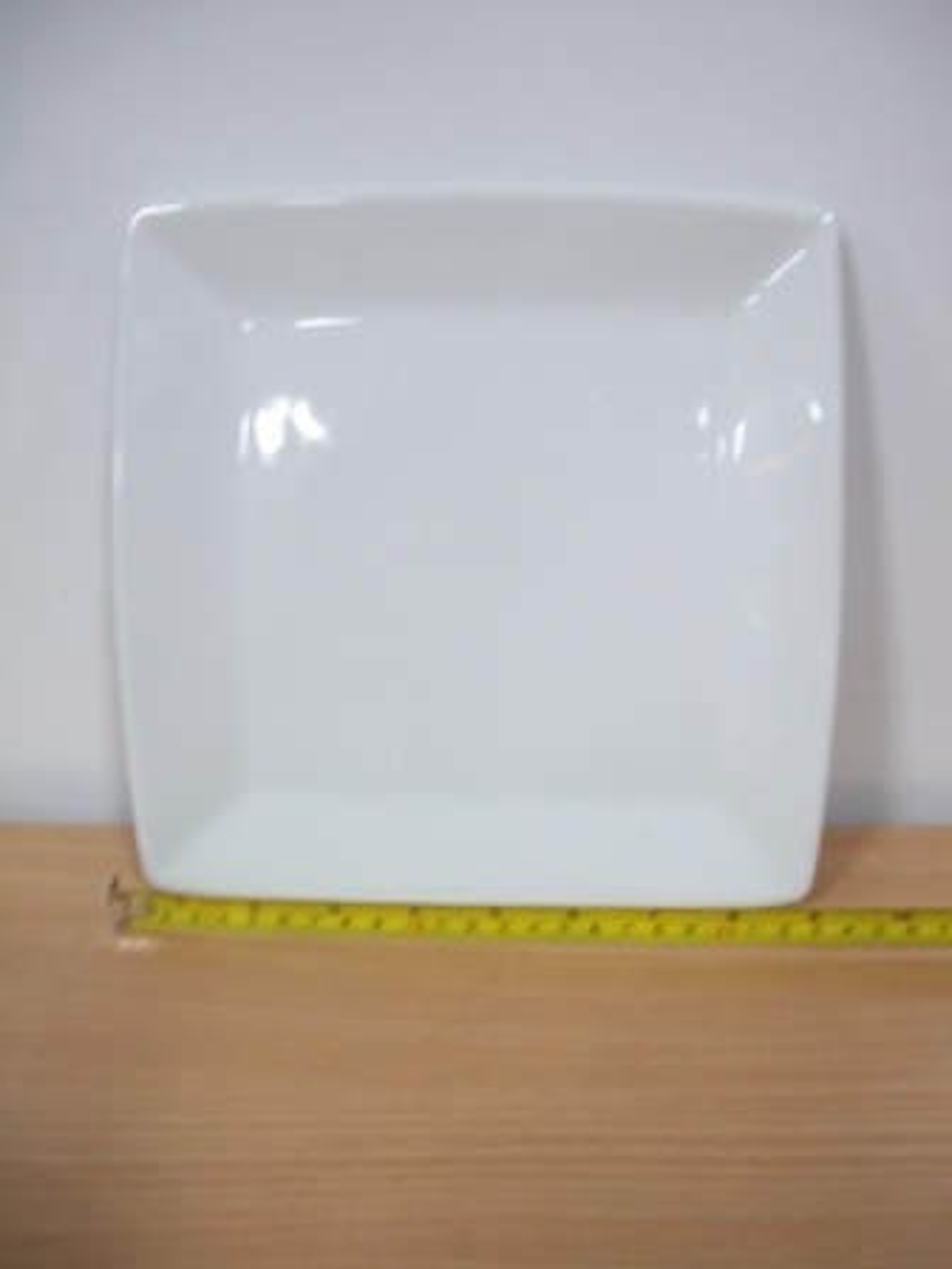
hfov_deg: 40.7
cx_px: 476
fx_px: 1283
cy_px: 634
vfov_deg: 52.6
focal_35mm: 35
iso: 160
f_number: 3.1
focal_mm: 6.3
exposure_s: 1/6
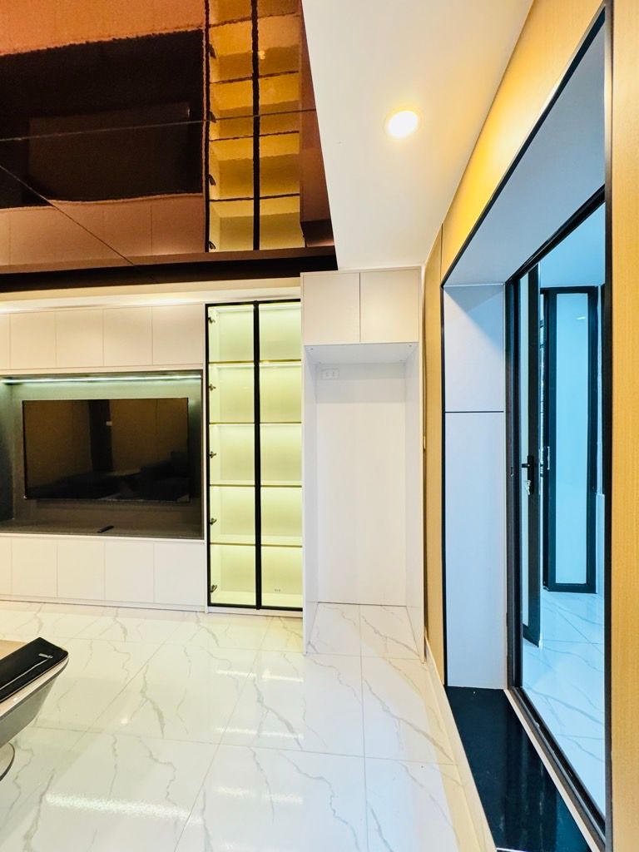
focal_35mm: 14
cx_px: 320
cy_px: 426
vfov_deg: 102.1
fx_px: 345
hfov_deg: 85.7
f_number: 2.2
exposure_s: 1/60
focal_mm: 2.22
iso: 400
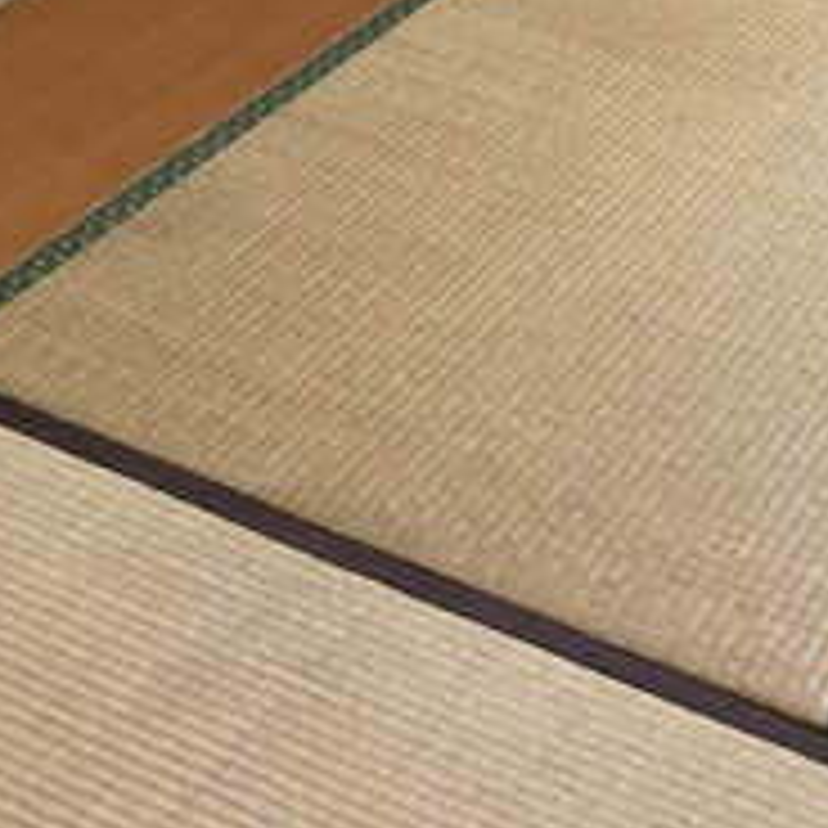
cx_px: 608
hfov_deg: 20.3
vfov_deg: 19.2
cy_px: -171
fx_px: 2300
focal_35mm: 85
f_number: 1.8
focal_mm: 4.25
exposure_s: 1/54
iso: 400
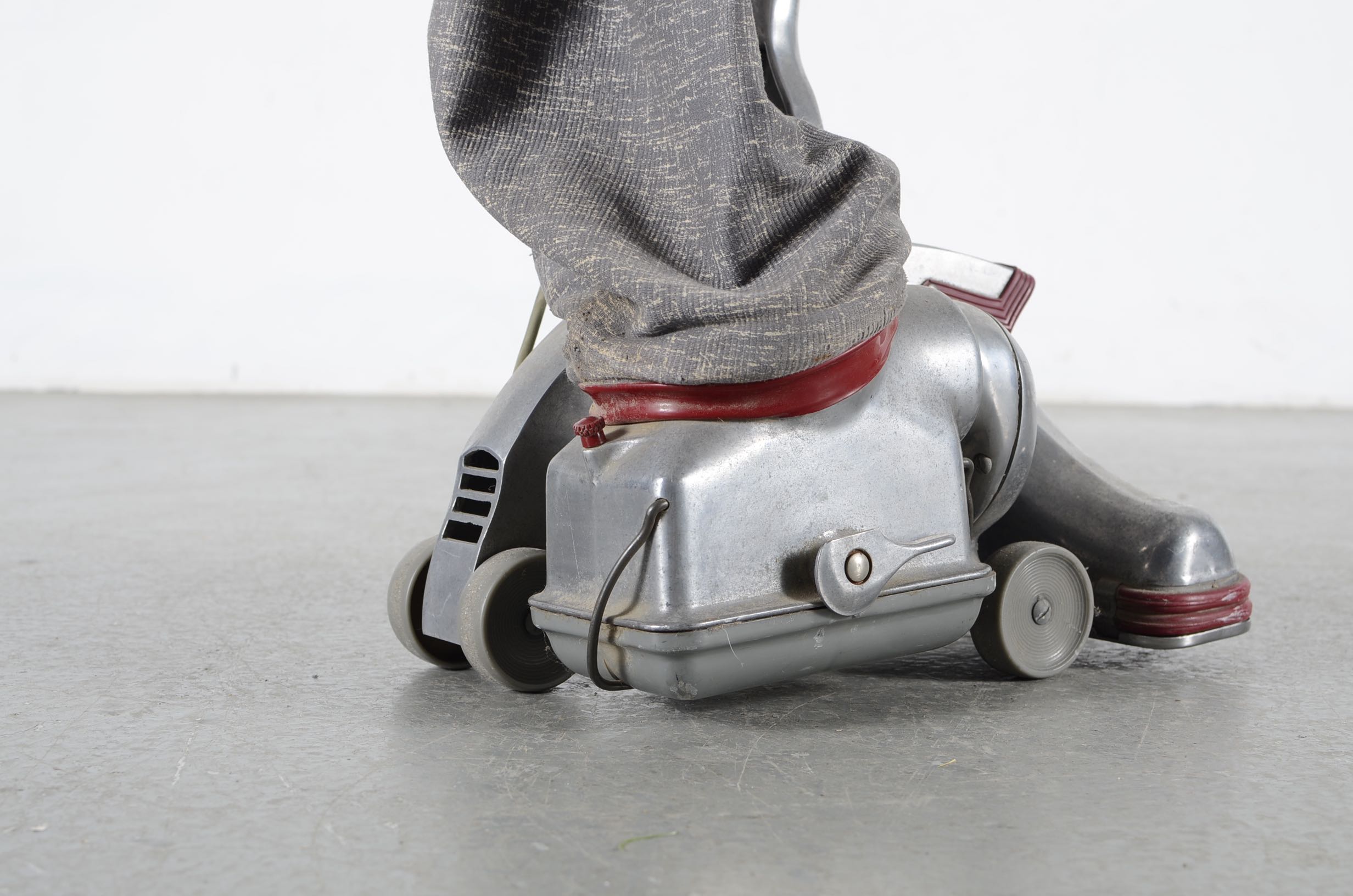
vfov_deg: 25.6
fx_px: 1969
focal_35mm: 52
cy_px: 448
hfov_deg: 37.9
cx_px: 676
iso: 100
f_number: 5.6
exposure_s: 1/125
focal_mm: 35
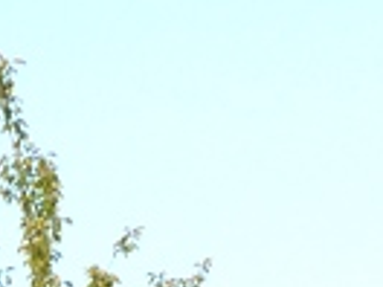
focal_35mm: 210
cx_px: -281
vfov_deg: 6.3
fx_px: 2323
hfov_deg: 9.1
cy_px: 971
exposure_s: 1/160
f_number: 4
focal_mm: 4.8
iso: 80
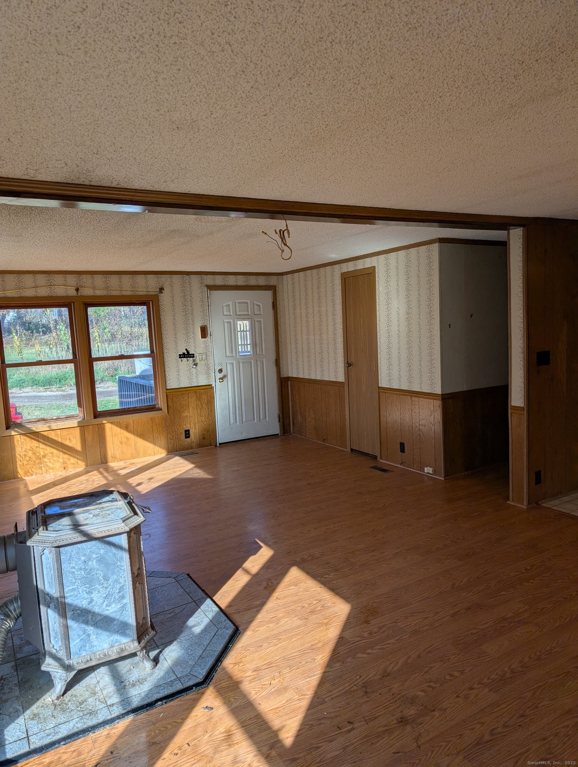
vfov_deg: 71.5
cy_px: 384
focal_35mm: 24
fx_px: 533
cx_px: 289
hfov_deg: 56.9
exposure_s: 1/1727
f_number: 1.68
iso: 21
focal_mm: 6.9
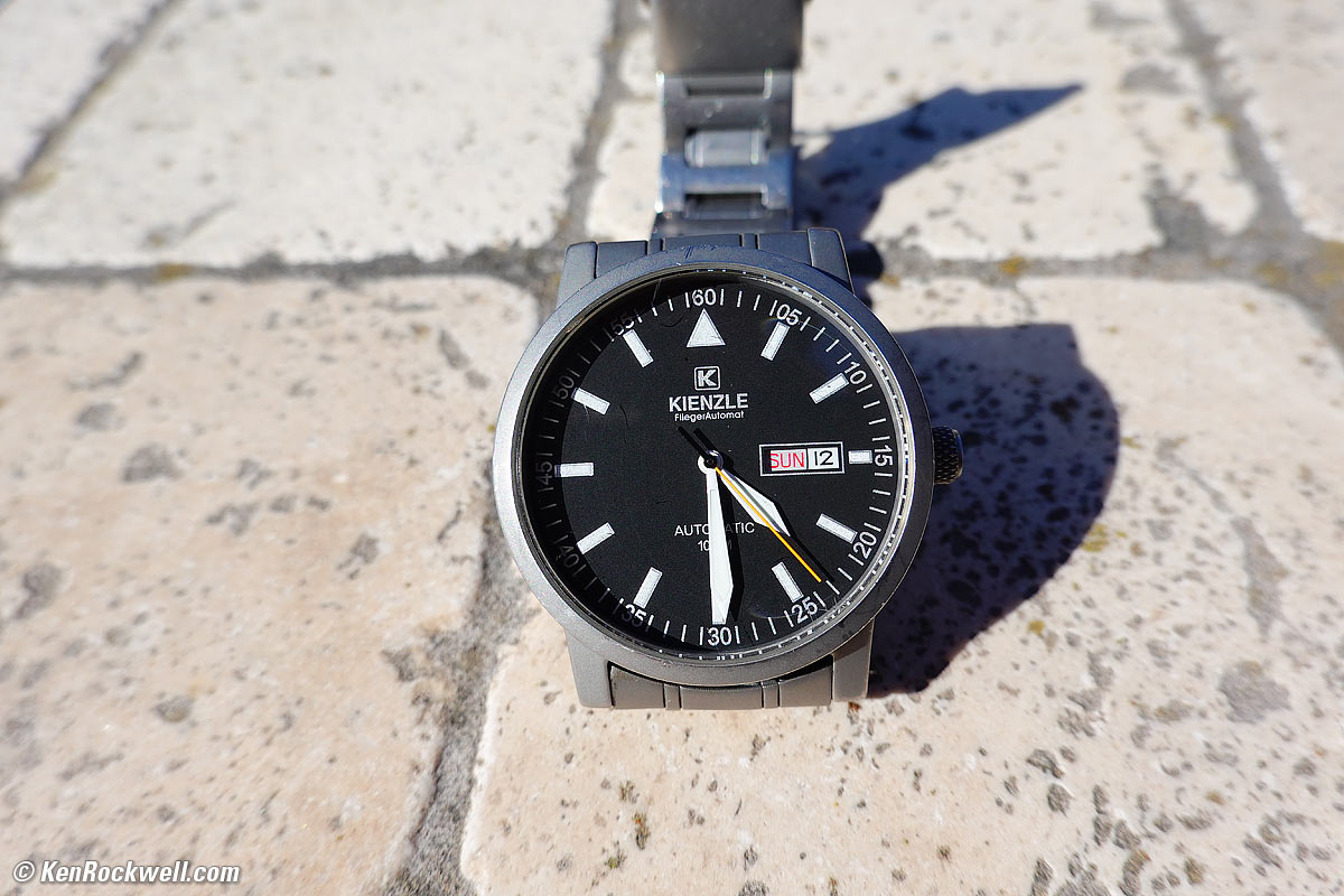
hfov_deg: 73.7
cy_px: 448
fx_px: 896
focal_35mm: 24
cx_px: 672
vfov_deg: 53.1
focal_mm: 9
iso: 125
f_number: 4.5
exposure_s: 1/1000
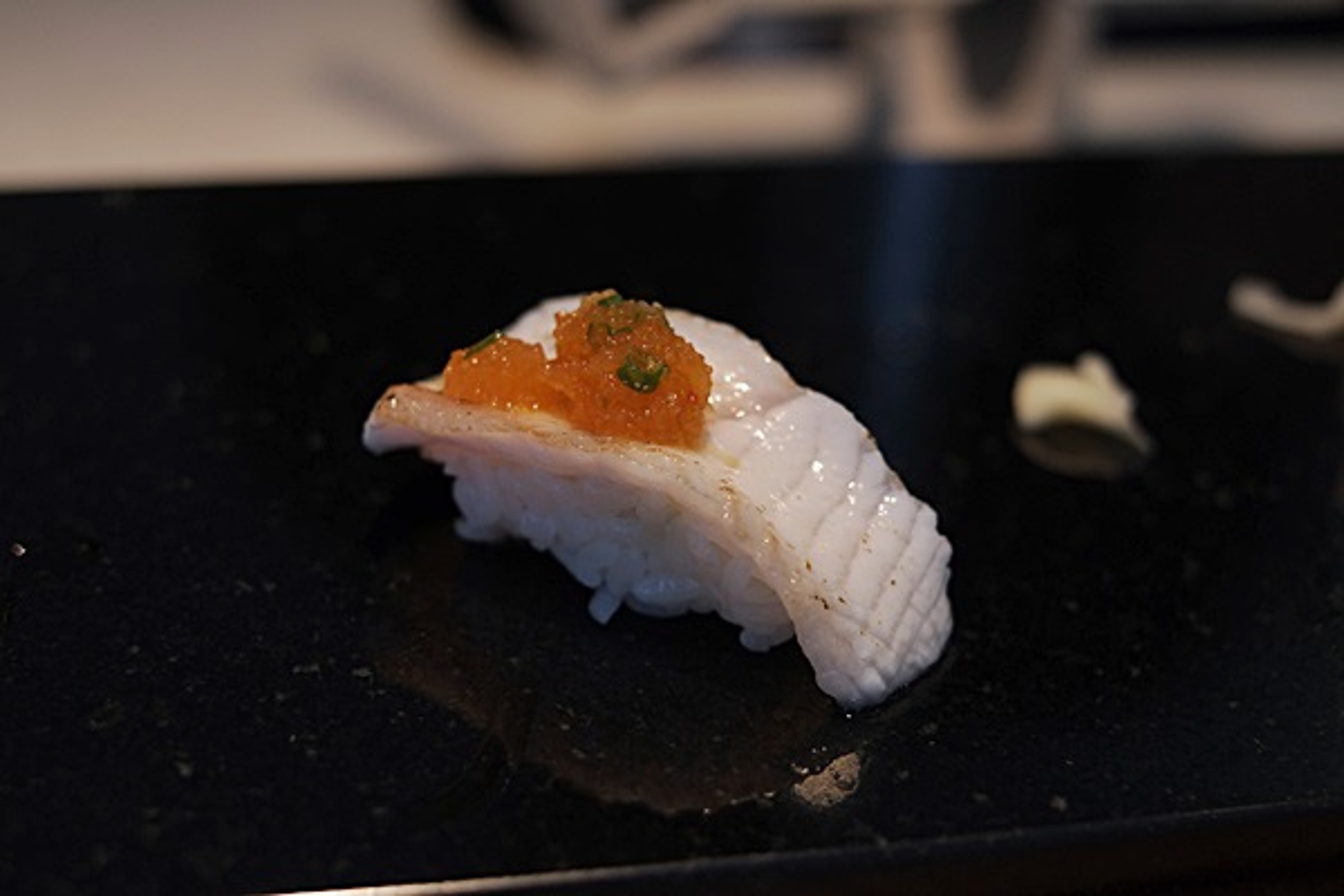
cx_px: 672
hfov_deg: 37.5
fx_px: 1979
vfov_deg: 25.5
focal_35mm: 53
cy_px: 448
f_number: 2.8
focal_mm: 35
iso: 640
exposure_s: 1/170
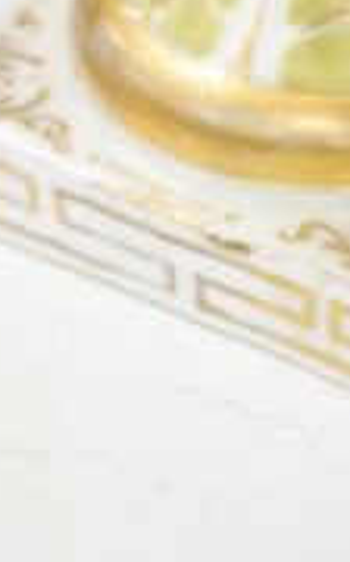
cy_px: -767
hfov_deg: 4.5
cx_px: 522
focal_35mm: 287
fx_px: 4394
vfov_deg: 6.9
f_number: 8
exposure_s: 1/160
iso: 2500
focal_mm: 30
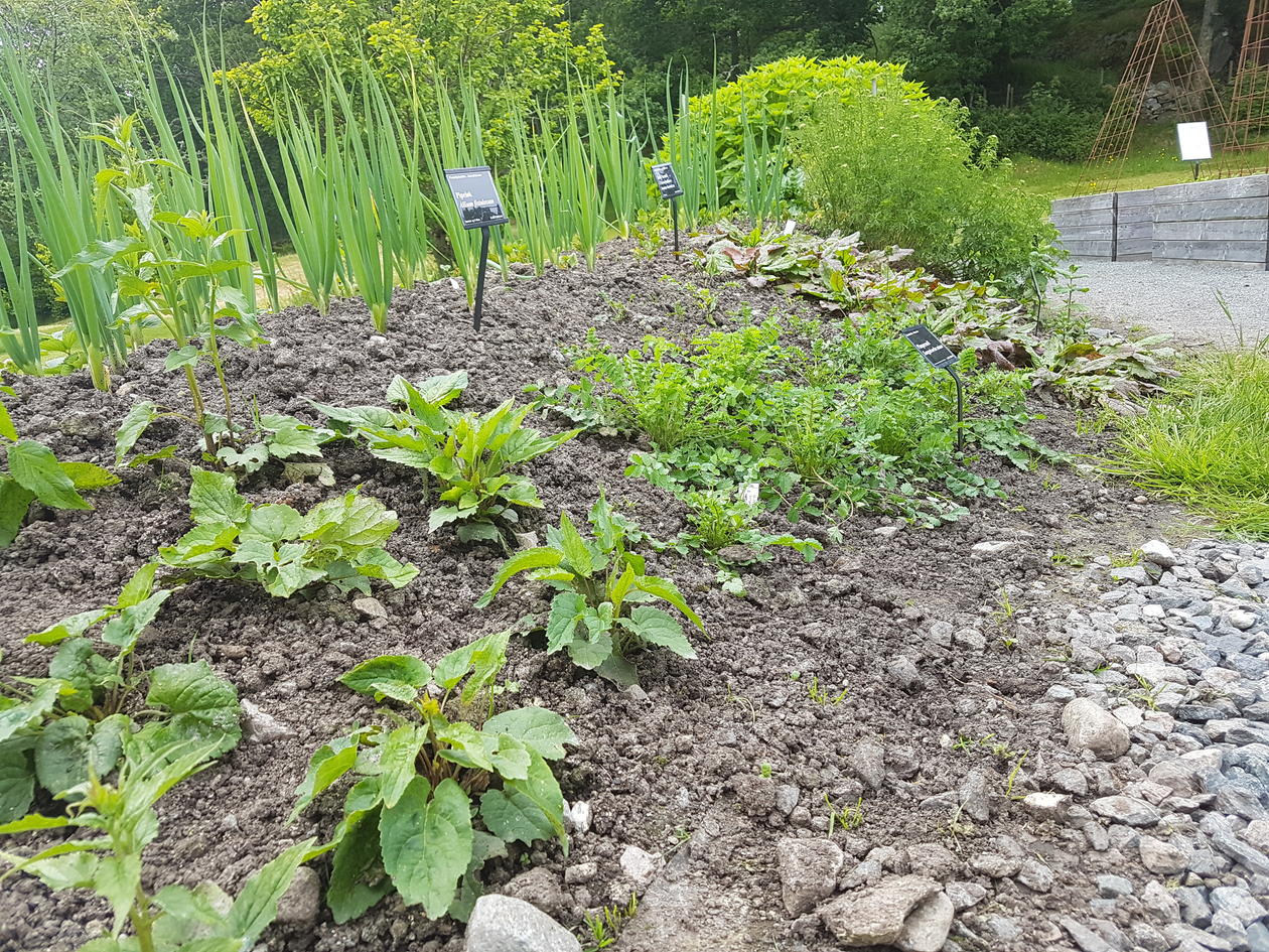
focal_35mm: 26
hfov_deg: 67.3
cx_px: 634
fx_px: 953
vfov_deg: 53.1
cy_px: 476
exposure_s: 1/394
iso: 40
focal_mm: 4.2
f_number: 1.7
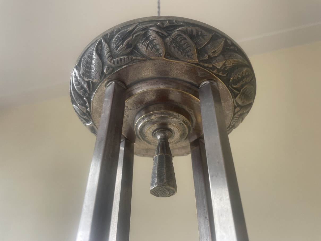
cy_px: 120
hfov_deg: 67.3
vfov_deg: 53.1
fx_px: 241
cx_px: 160
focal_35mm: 26
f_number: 1.6
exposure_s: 1/121
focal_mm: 4.2
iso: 125
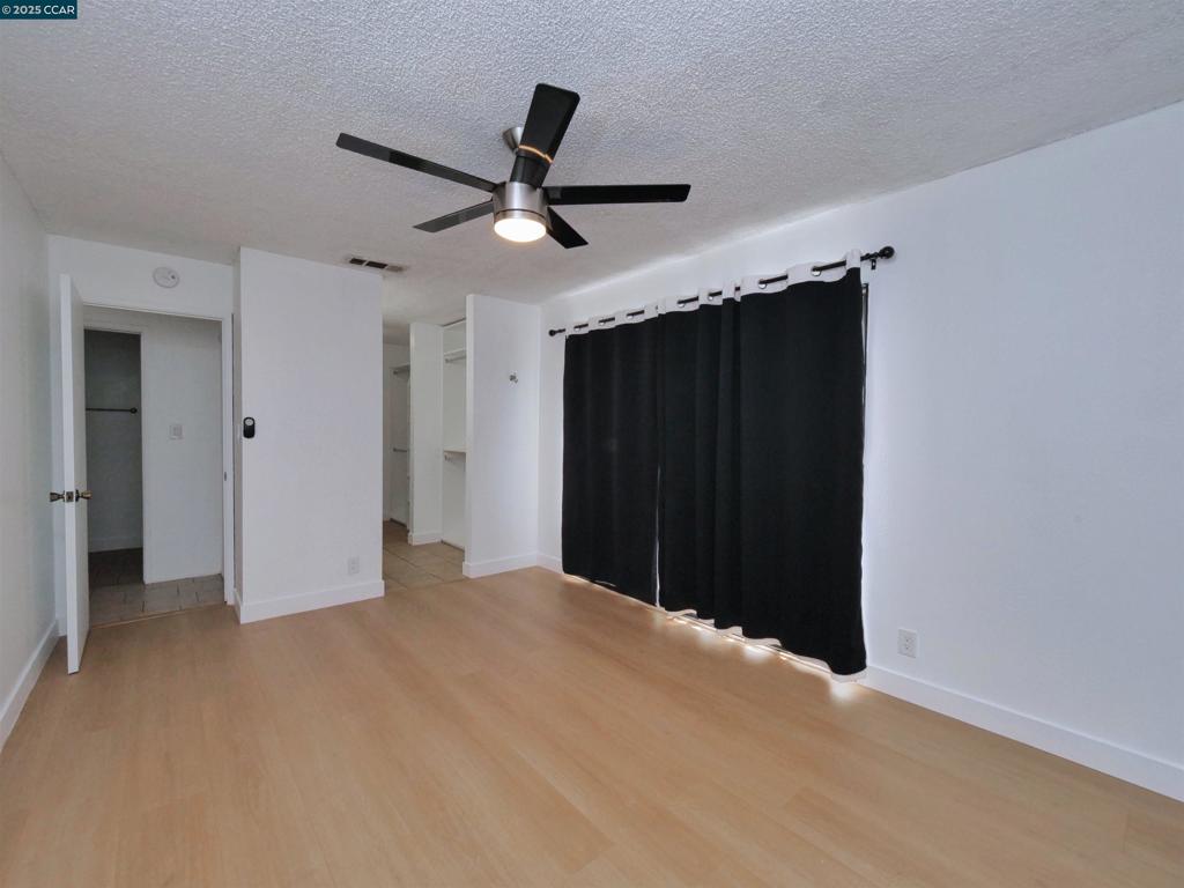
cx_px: 592
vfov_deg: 85.7
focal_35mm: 14
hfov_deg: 102.1
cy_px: 444
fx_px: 479
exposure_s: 1/160
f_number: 10
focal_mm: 7
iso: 800
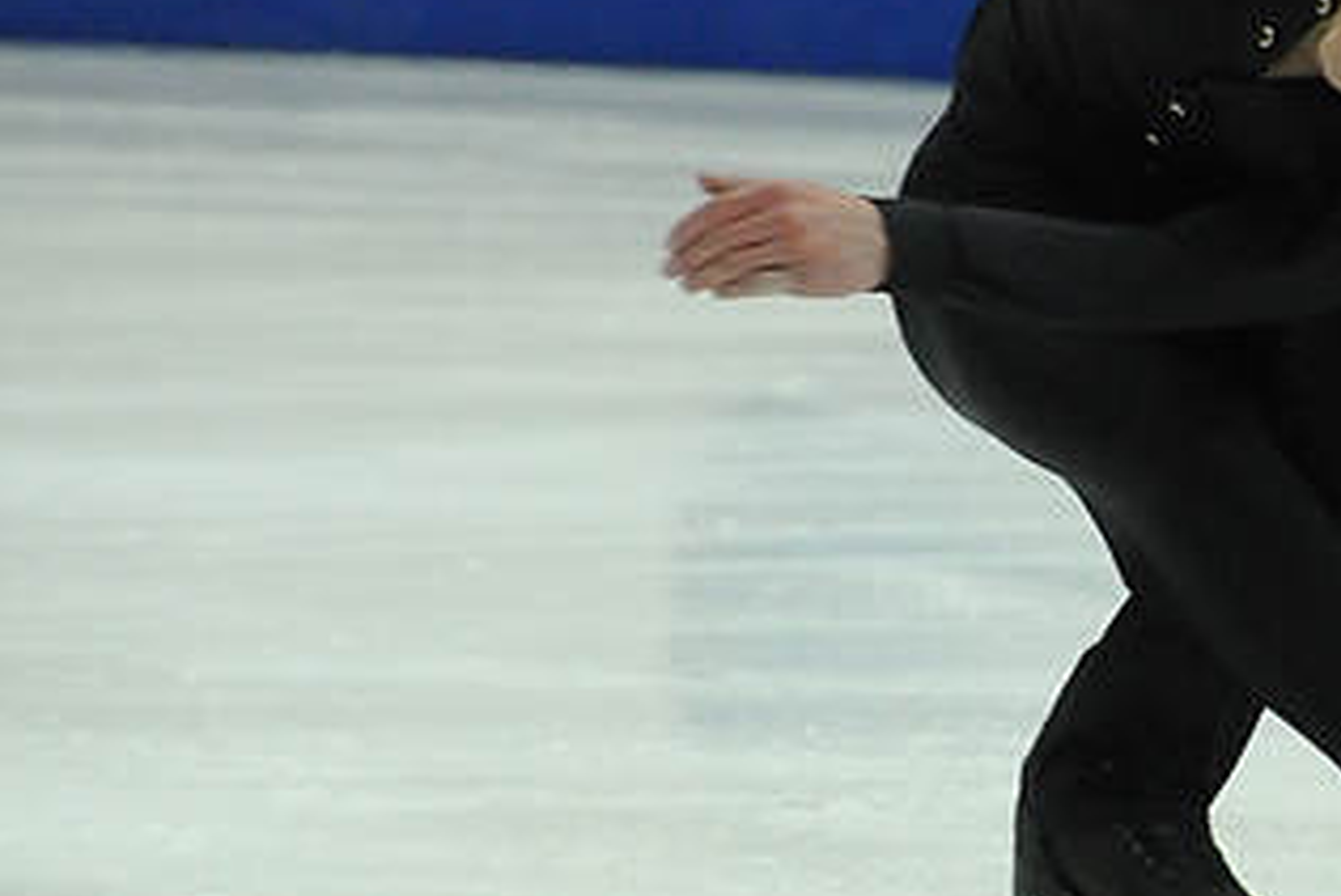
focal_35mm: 759
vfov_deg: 1.8
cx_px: 1349
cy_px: 287
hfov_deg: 2.7
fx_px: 28284
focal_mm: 200
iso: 3200
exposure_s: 1/1000
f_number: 5.6
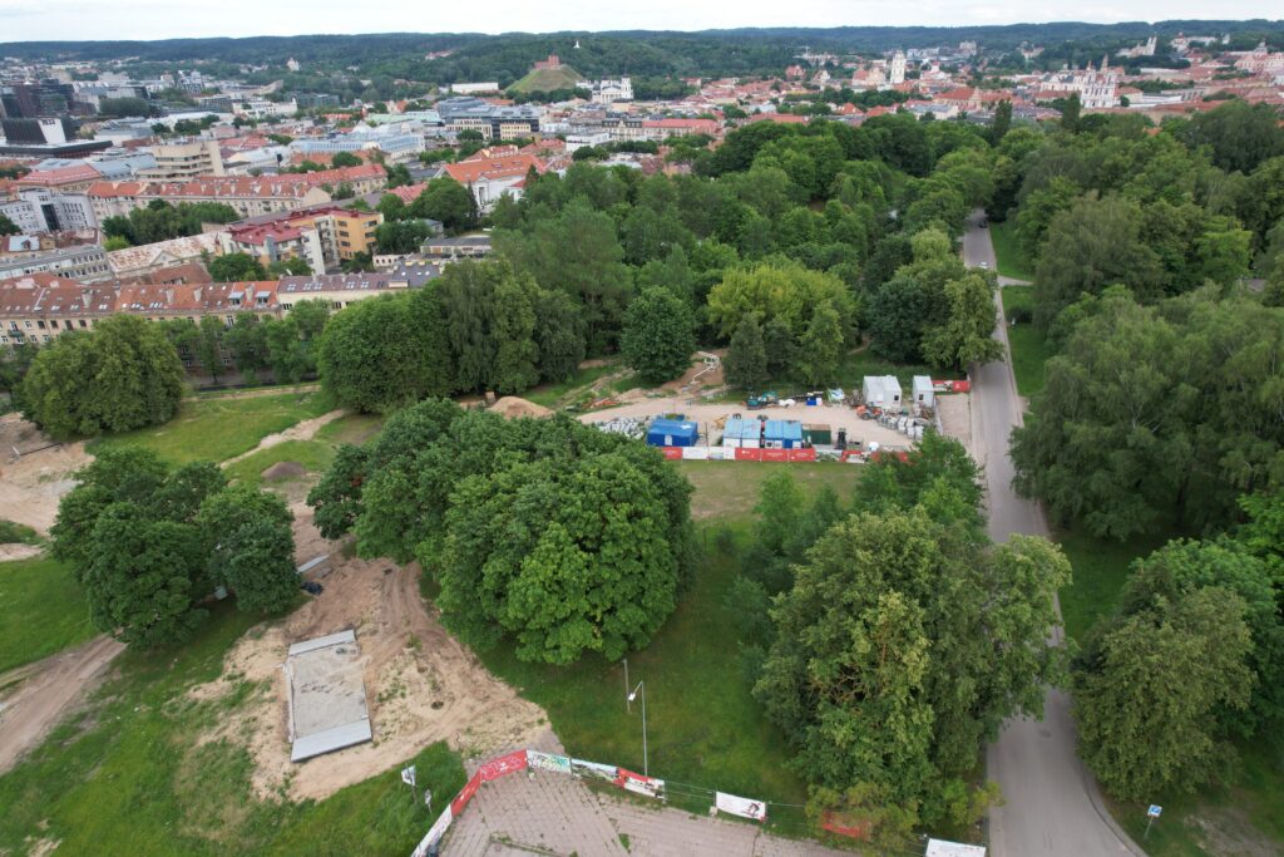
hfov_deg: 78.6
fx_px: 785
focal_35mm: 22
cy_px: 428
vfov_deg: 57.2
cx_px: 642
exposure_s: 1/350
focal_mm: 8.38
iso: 100
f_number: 2.8
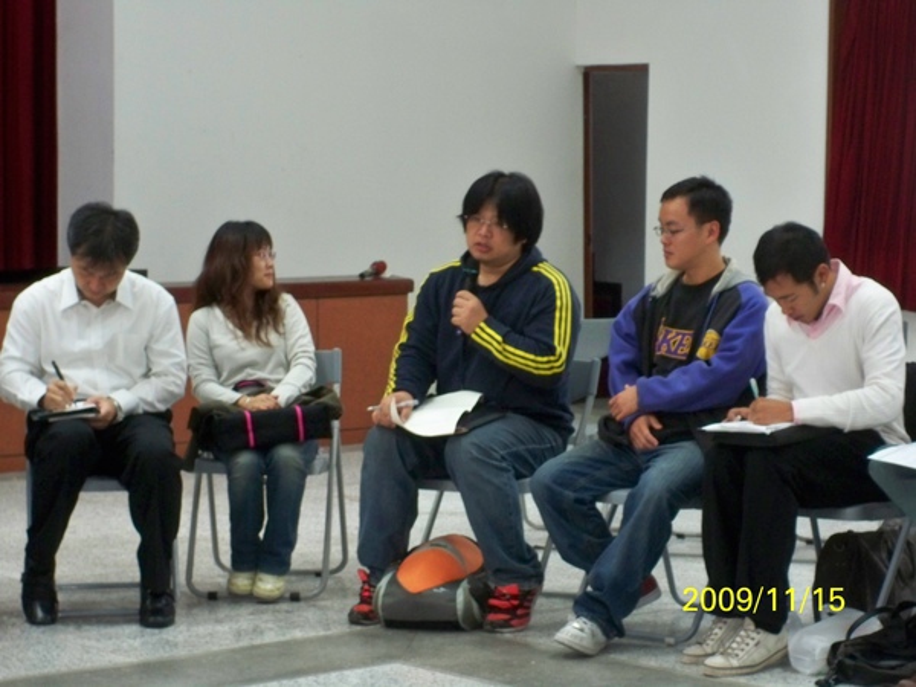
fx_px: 2778
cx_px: 458
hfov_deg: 18.7
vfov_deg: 14.1
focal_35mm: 105
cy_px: 344
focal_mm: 18.8
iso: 400
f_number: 5.7
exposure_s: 1/30
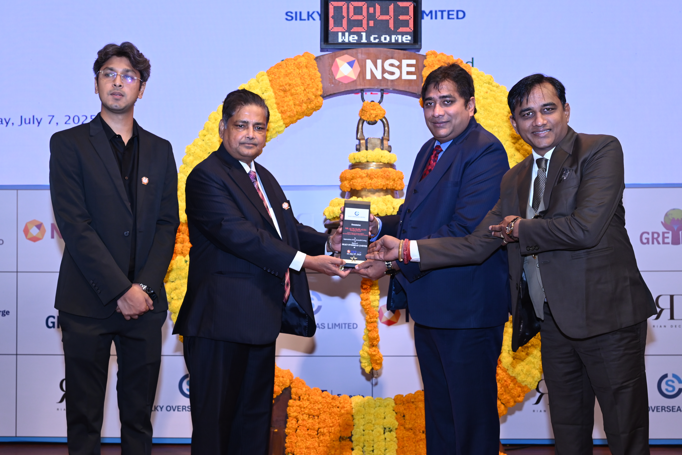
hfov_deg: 42.7
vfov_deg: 29.3
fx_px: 872
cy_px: 228
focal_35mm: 46
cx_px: 341
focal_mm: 46
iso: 1250
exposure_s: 1/125
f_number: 5.6
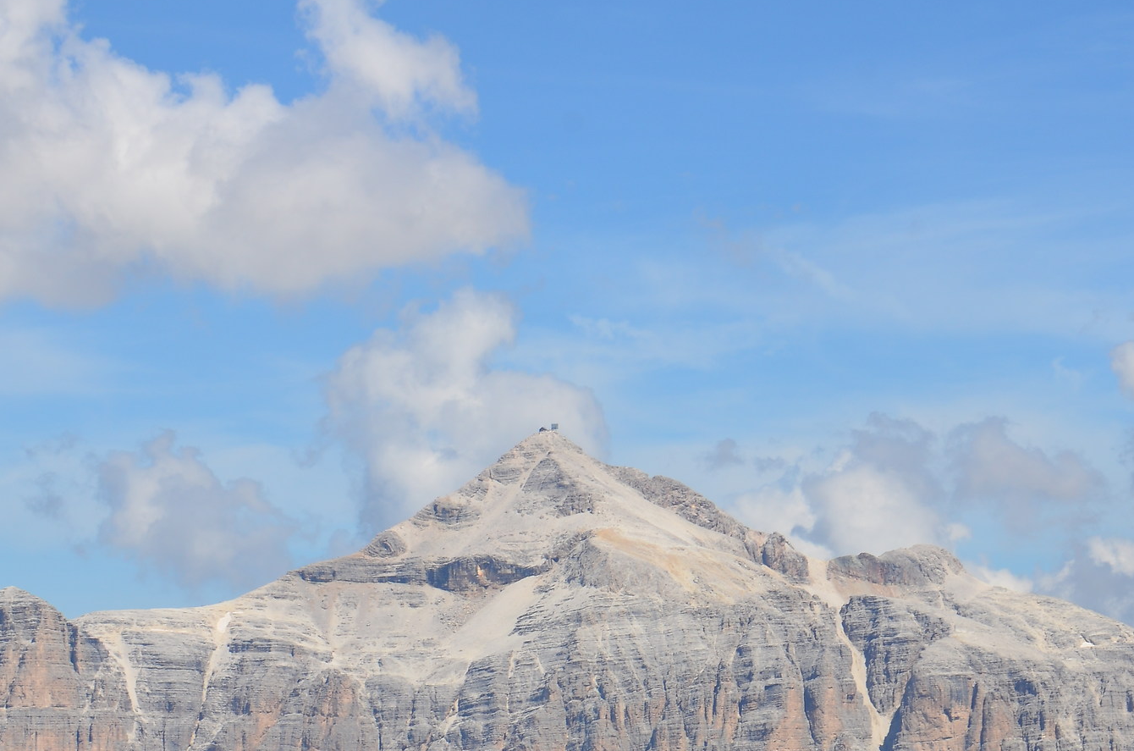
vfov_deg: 7.3
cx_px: 554
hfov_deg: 11.0
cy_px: 619
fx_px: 5909
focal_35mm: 188
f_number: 11
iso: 100
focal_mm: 70
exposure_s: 1/180
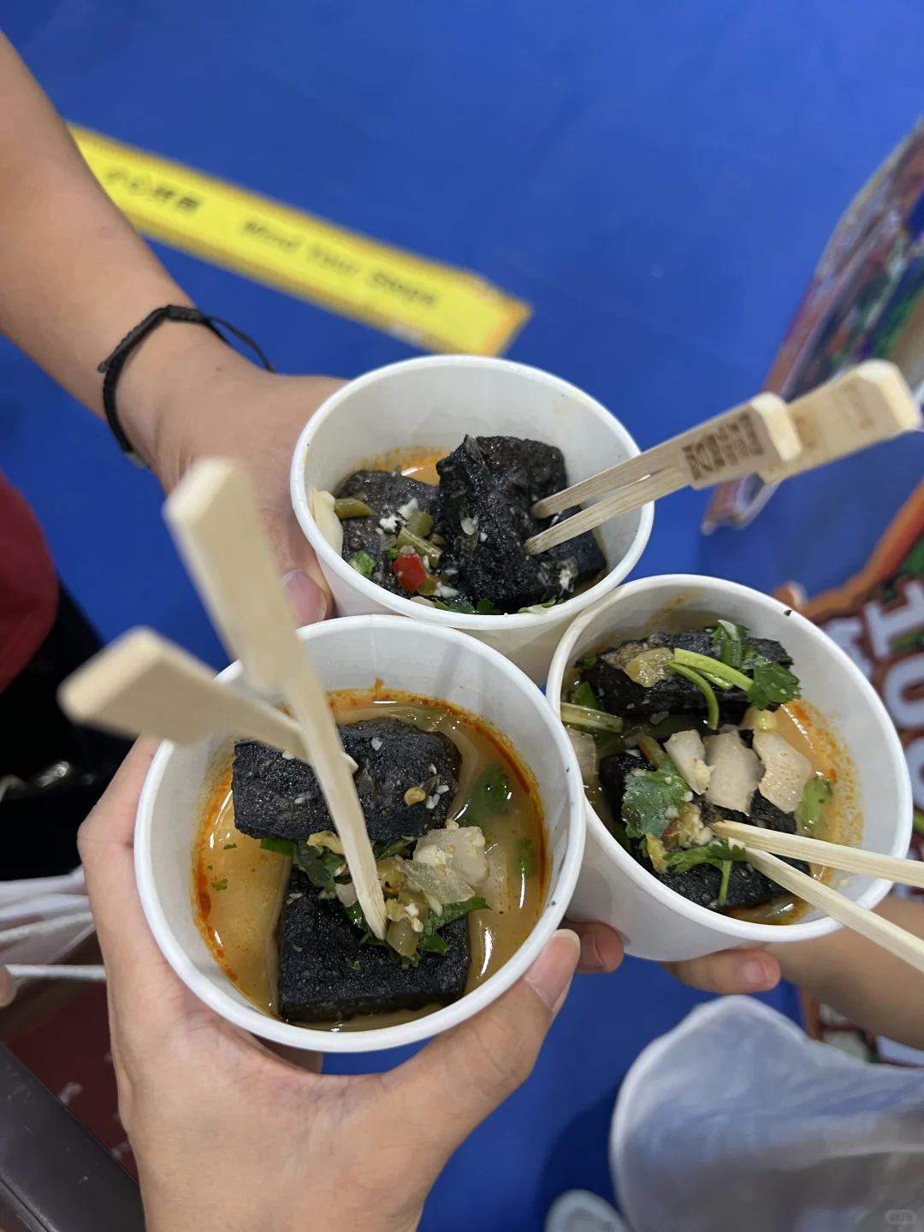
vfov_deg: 67.3
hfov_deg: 53.1
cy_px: 616
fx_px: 925
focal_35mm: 26
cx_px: 462
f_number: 1.5
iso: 80
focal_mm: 5.7
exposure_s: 1/50
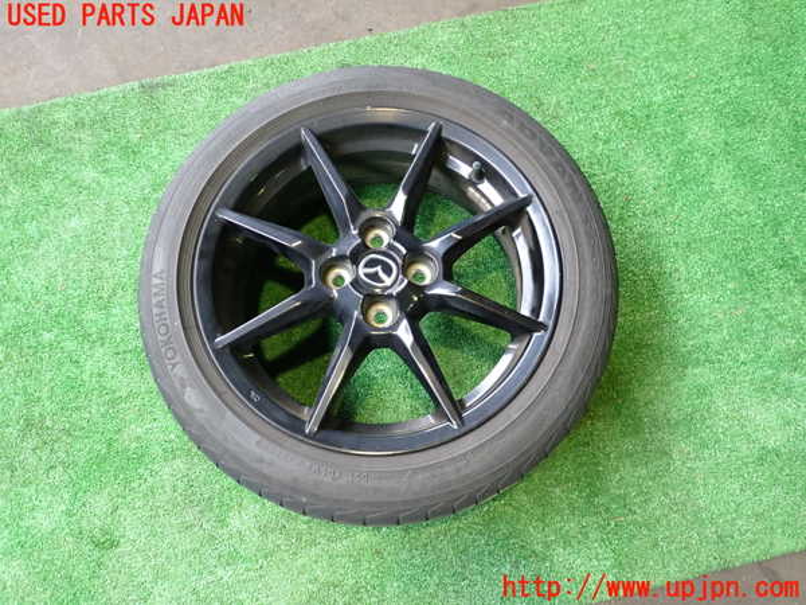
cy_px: 302
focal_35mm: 30
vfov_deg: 46.8
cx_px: 403
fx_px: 699
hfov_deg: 60.0
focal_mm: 5.4
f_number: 2.3
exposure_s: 1/30
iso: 400
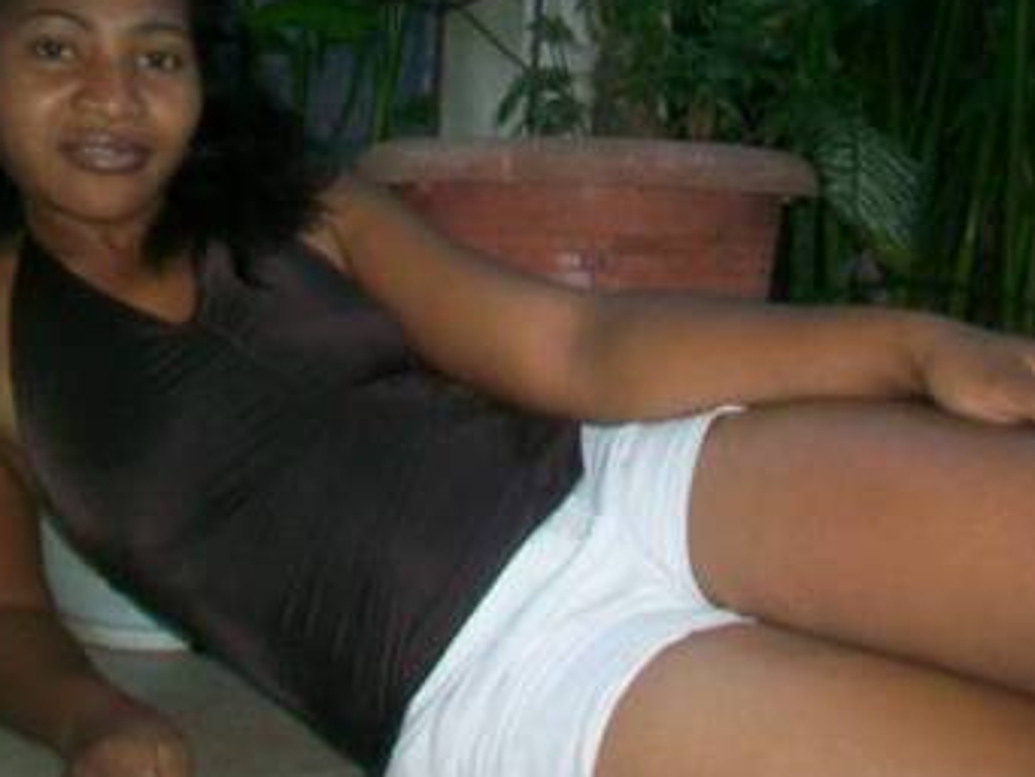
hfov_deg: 44.8
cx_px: 498
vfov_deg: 34.4
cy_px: 395
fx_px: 1256
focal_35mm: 42
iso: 120
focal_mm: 5.7
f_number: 2.8
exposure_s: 1/60
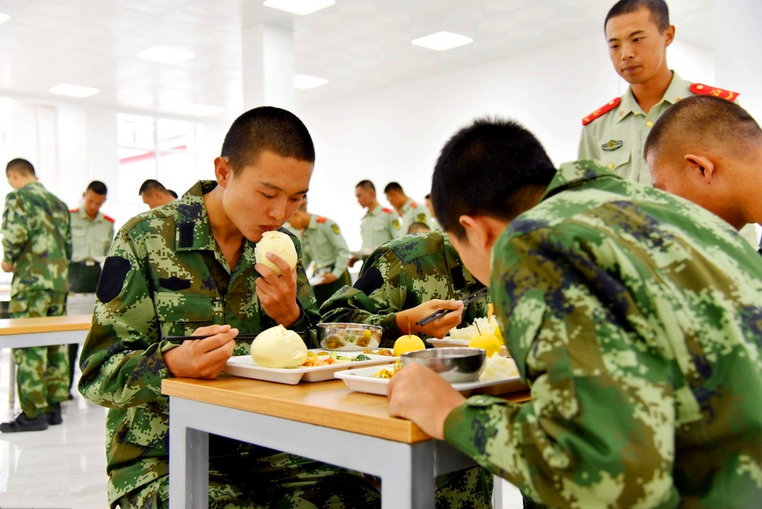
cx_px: 381
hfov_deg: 50.7
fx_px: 805
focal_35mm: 38
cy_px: 254
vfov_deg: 35.1
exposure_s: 1/60
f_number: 4
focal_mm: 38
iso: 720
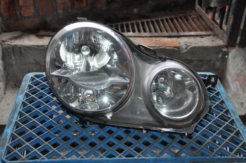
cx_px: 123
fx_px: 358
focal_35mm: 52
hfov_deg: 37.9
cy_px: 82
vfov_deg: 25.7
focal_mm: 35
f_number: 4.5
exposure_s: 1/60
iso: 800
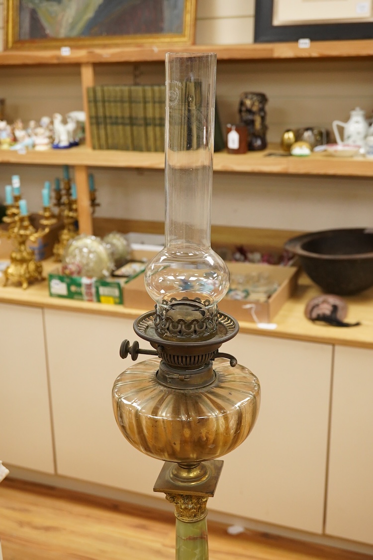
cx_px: 186
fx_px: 699
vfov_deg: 43.6
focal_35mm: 45
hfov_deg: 29.9
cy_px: 280
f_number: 8
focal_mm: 30
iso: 2500
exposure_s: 1/160
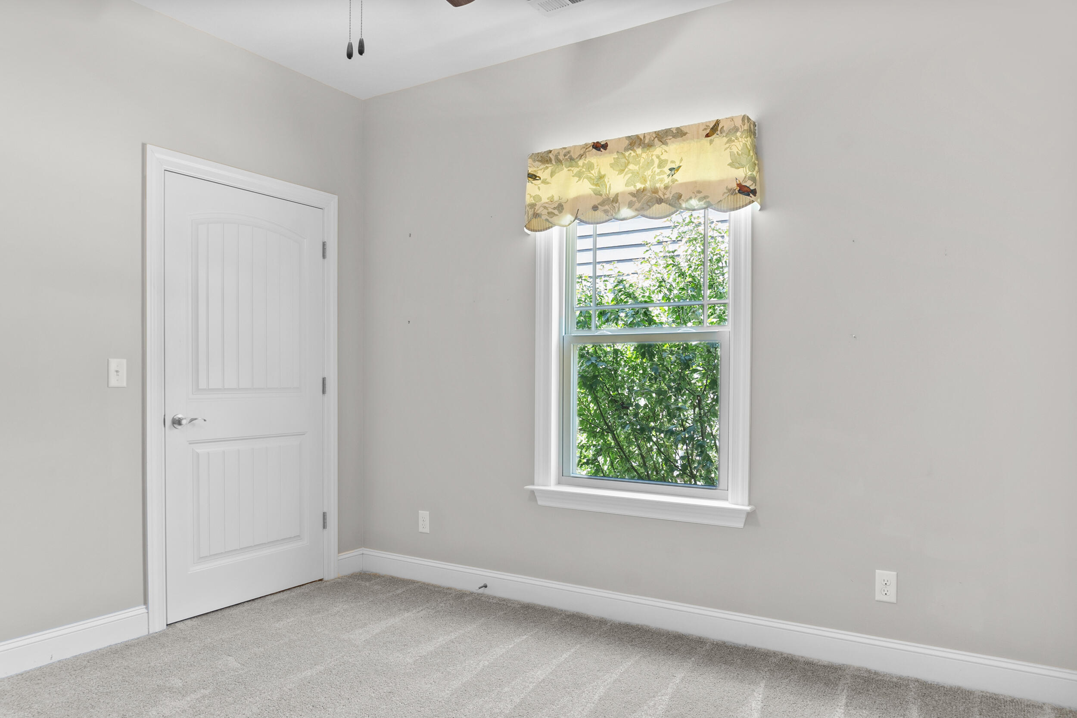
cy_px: 359
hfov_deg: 73.7
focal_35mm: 24
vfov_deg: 53.1
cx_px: 538
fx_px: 718
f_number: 9
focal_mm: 16
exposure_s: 1
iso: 250
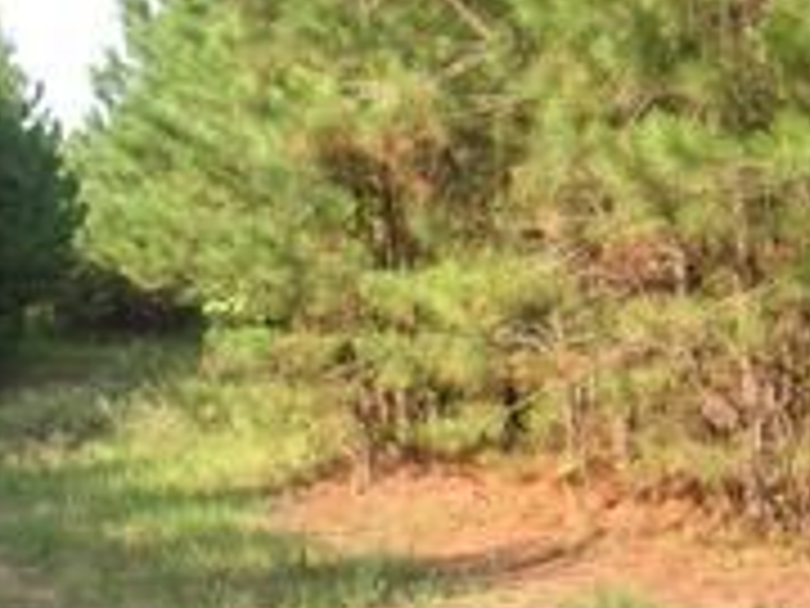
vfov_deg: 17.9
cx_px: 18
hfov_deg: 23.0
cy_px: 414
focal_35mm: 82
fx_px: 1919
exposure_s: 1/250
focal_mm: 6.1
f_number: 2.8
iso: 50
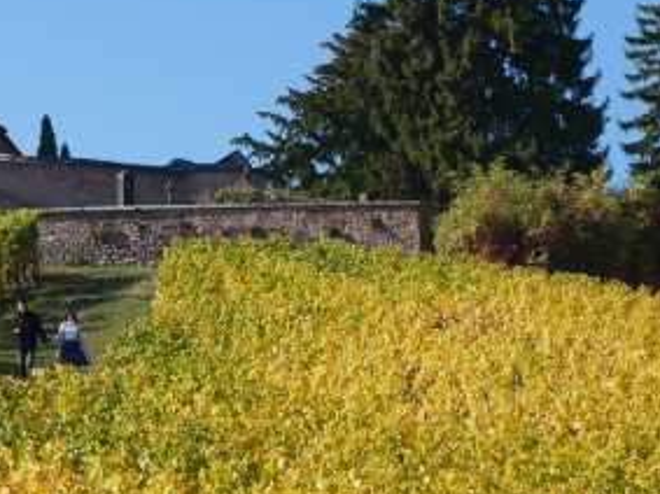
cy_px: 68
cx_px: -122
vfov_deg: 8.2
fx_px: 3450
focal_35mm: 181
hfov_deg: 10.7
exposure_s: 1/320
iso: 200
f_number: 8
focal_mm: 32
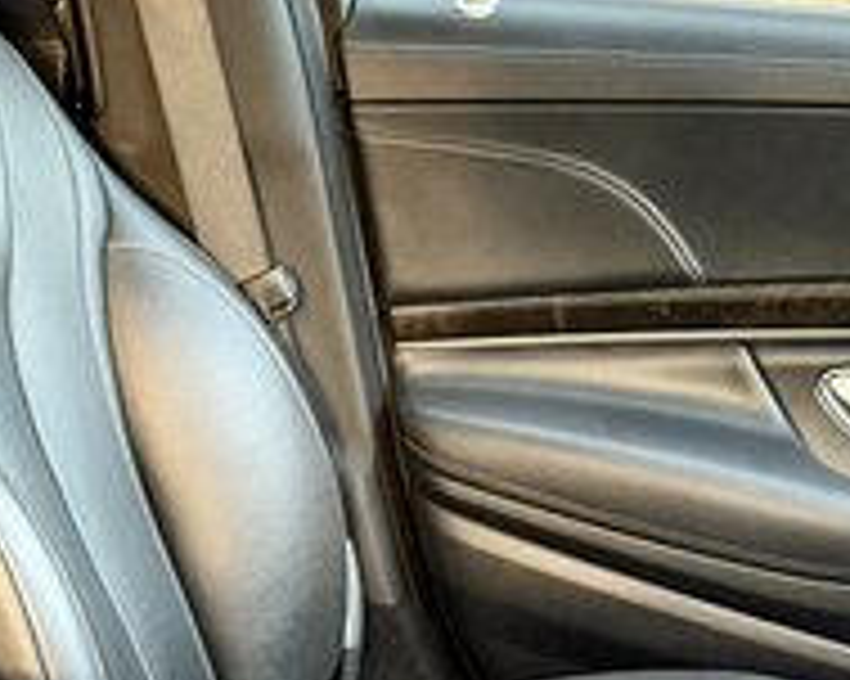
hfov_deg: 18.8
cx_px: -36
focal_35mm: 99
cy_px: 878
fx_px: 2489
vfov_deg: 14.9
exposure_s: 1/60
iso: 320
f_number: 1.78
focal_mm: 6.76
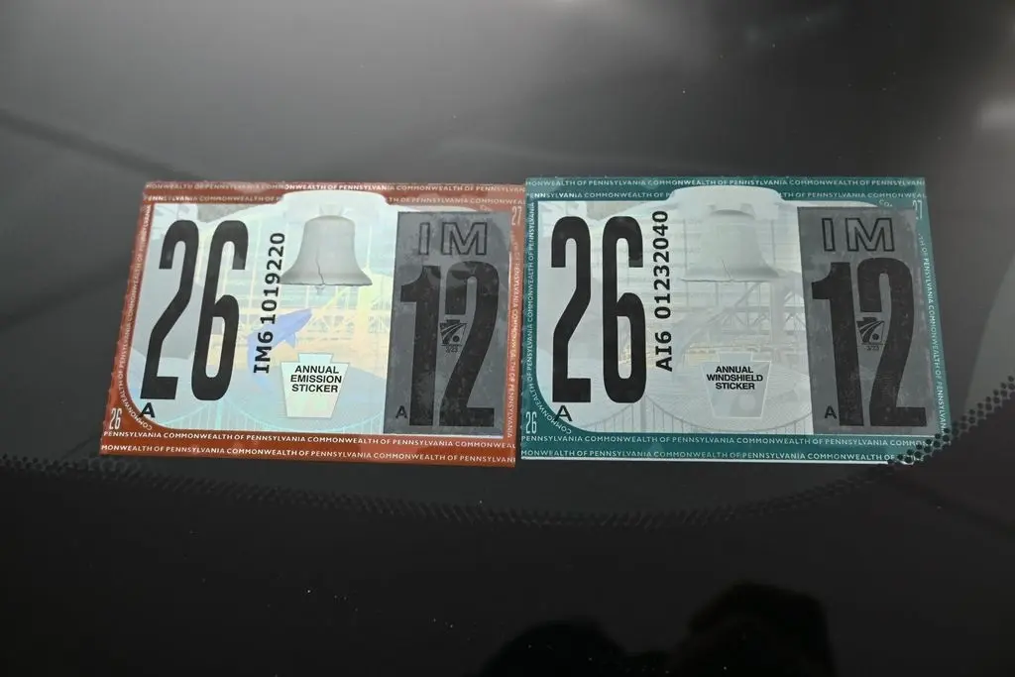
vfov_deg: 35.5
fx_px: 1057
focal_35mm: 38
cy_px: 338
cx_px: 508
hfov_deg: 51.3
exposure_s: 1/250
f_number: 5.6
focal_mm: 25
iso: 180
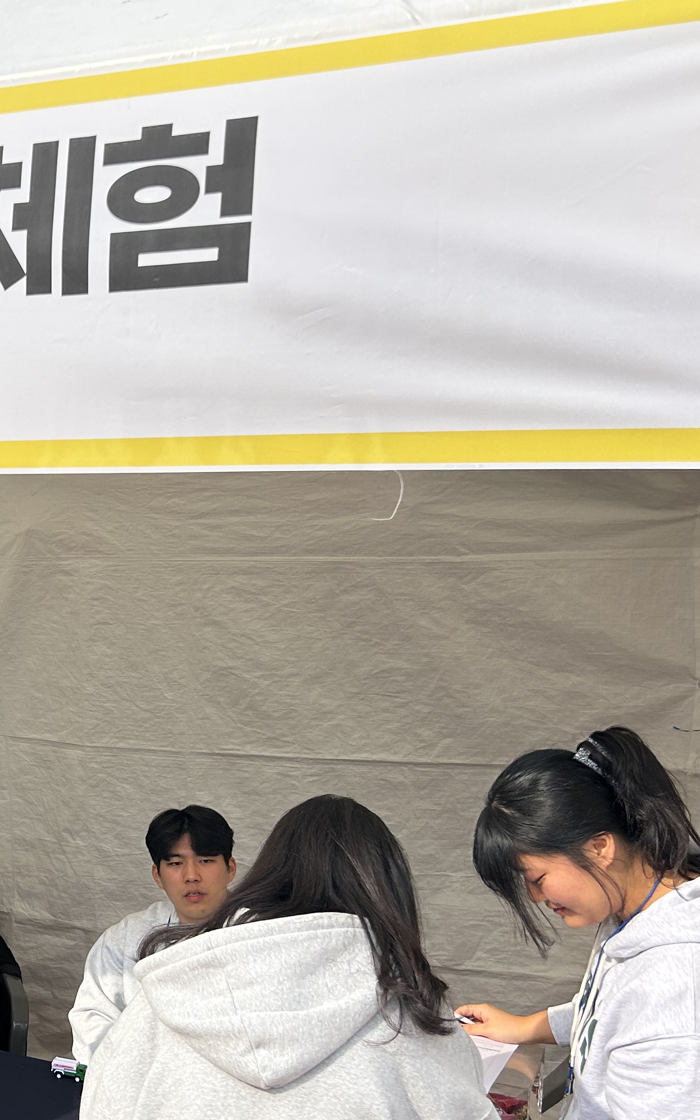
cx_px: -64
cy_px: 659
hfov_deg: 25.5
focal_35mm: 47
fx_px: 1434
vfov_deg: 42.5
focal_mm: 5.7
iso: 50
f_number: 1.5
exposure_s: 1/3356
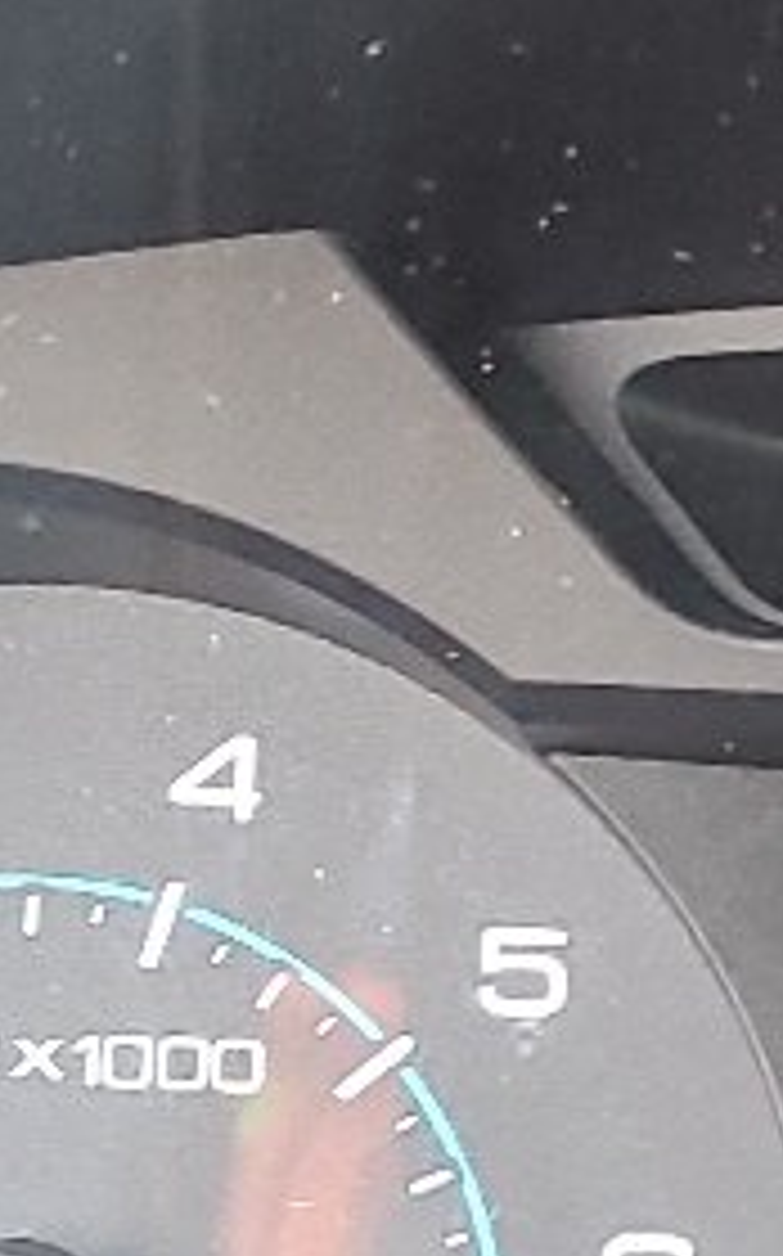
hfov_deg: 7.8
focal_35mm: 158
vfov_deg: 13.2
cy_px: 968
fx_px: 5403
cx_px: 1683
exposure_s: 1/60.2
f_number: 1.5
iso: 232
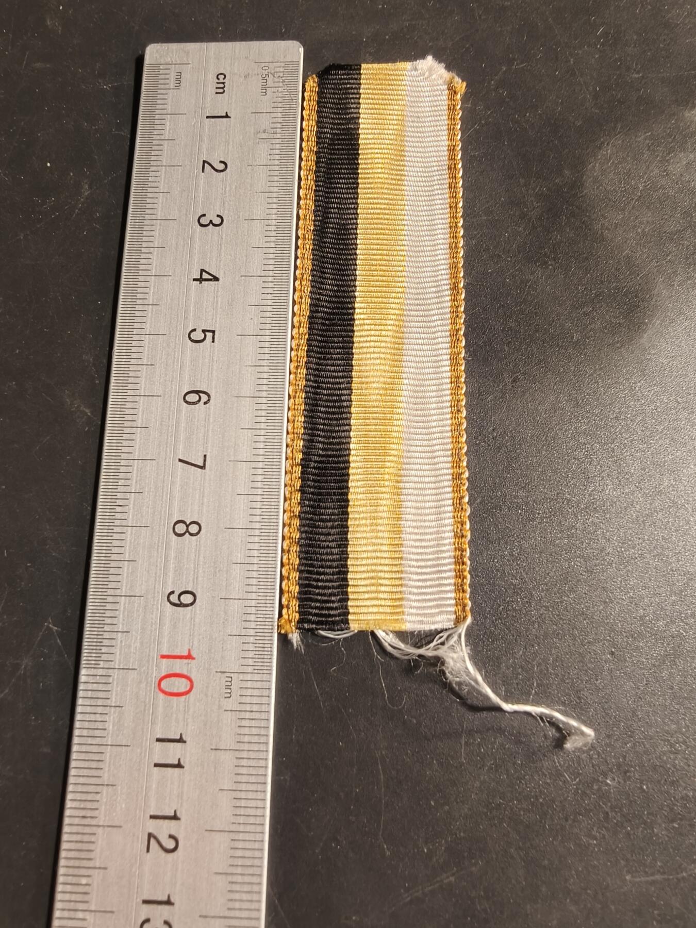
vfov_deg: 73.9
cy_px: 464
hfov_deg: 58.9
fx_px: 617
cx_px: 348
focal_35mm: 23
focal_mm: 2.32
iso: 160
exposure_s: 1/87.2
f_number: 2
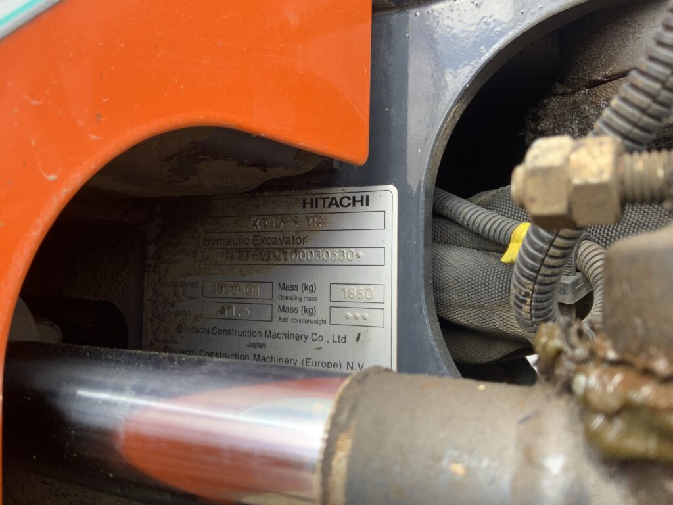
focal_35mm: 29
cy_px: 252
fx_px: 564
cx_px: 336
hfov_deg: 61.7
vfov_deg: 48.2
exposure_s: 1/166
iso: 16
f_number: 1.8
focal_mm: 3
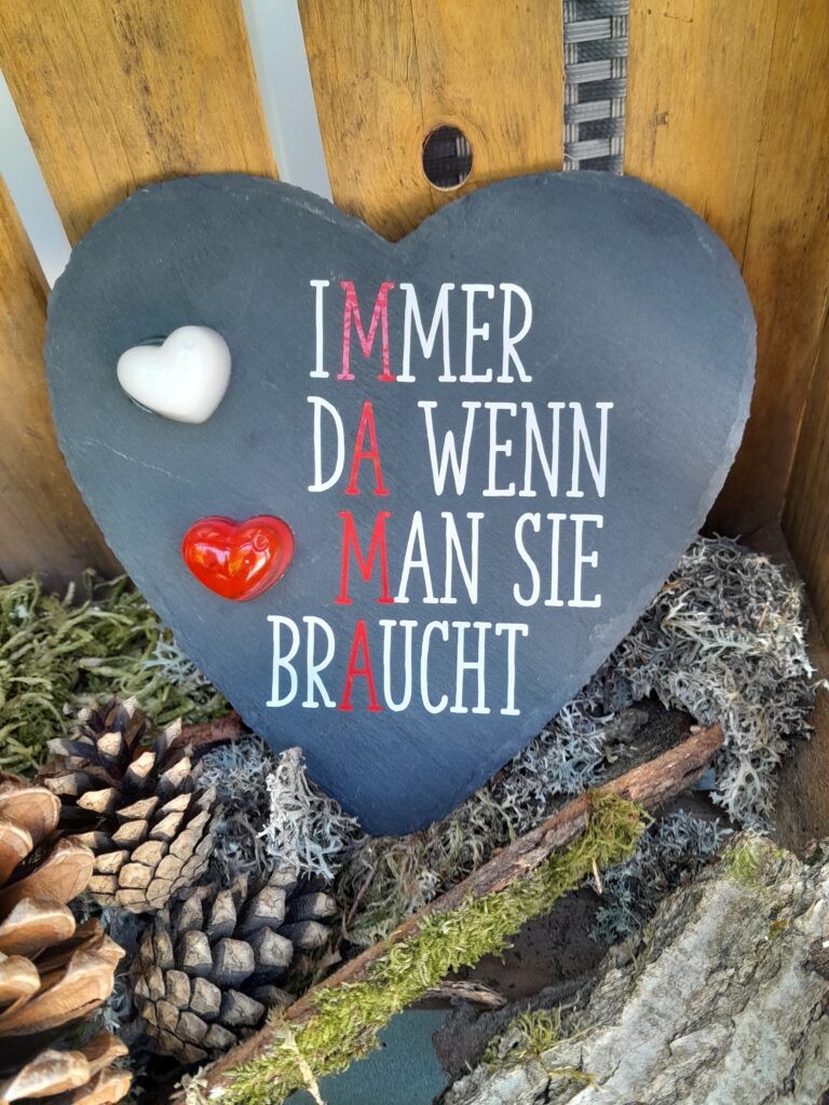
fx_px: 862
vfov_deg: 65.3
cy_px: 552
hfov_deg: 51.4
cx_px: 414
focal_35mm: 27
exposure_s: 1/50
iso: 80
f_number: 1.8
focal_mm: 4
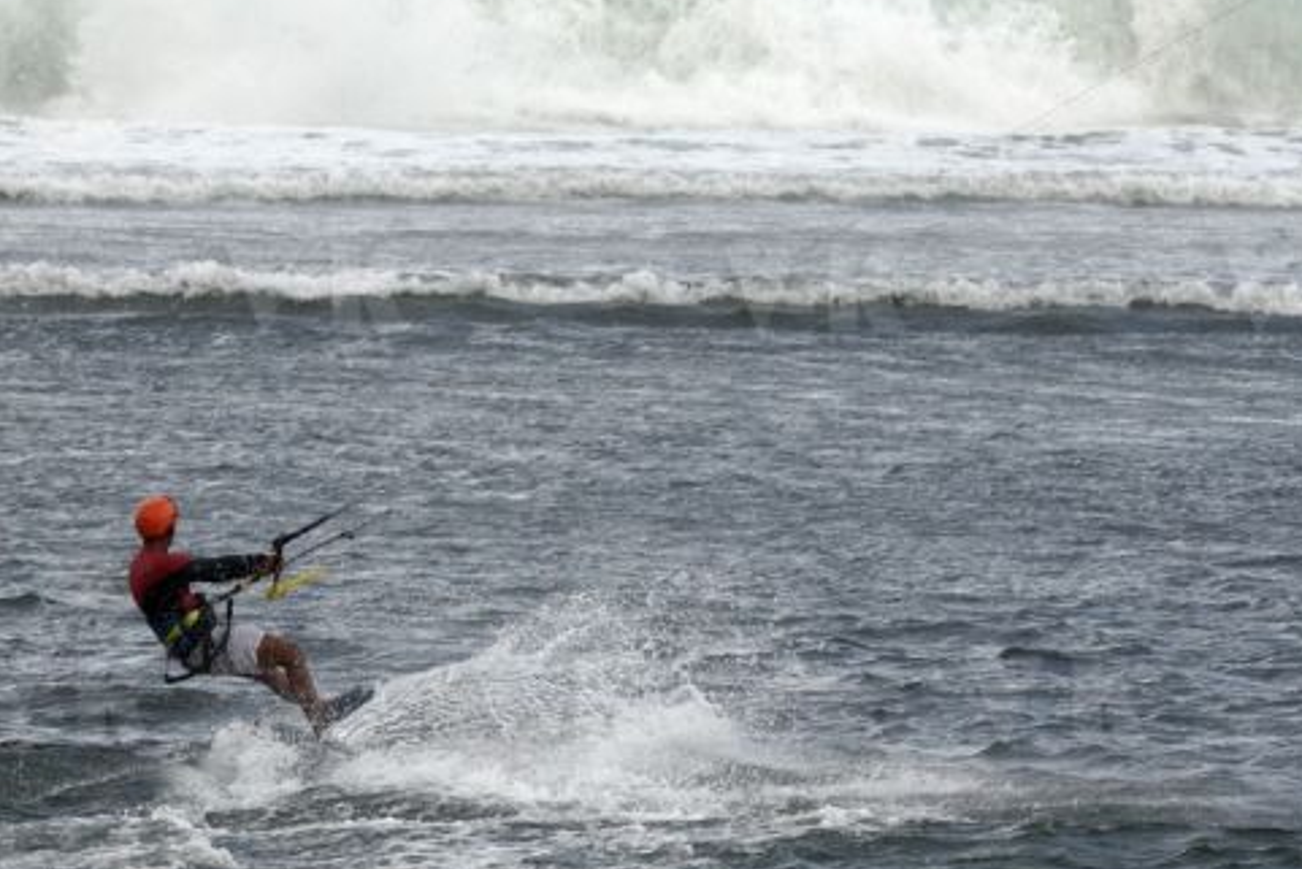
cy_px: 371
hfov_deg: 4.1
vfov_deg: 2.8
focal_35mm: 498
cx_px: 558
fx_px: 18015
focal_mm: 200
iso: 200
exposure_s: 1/800
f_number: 11
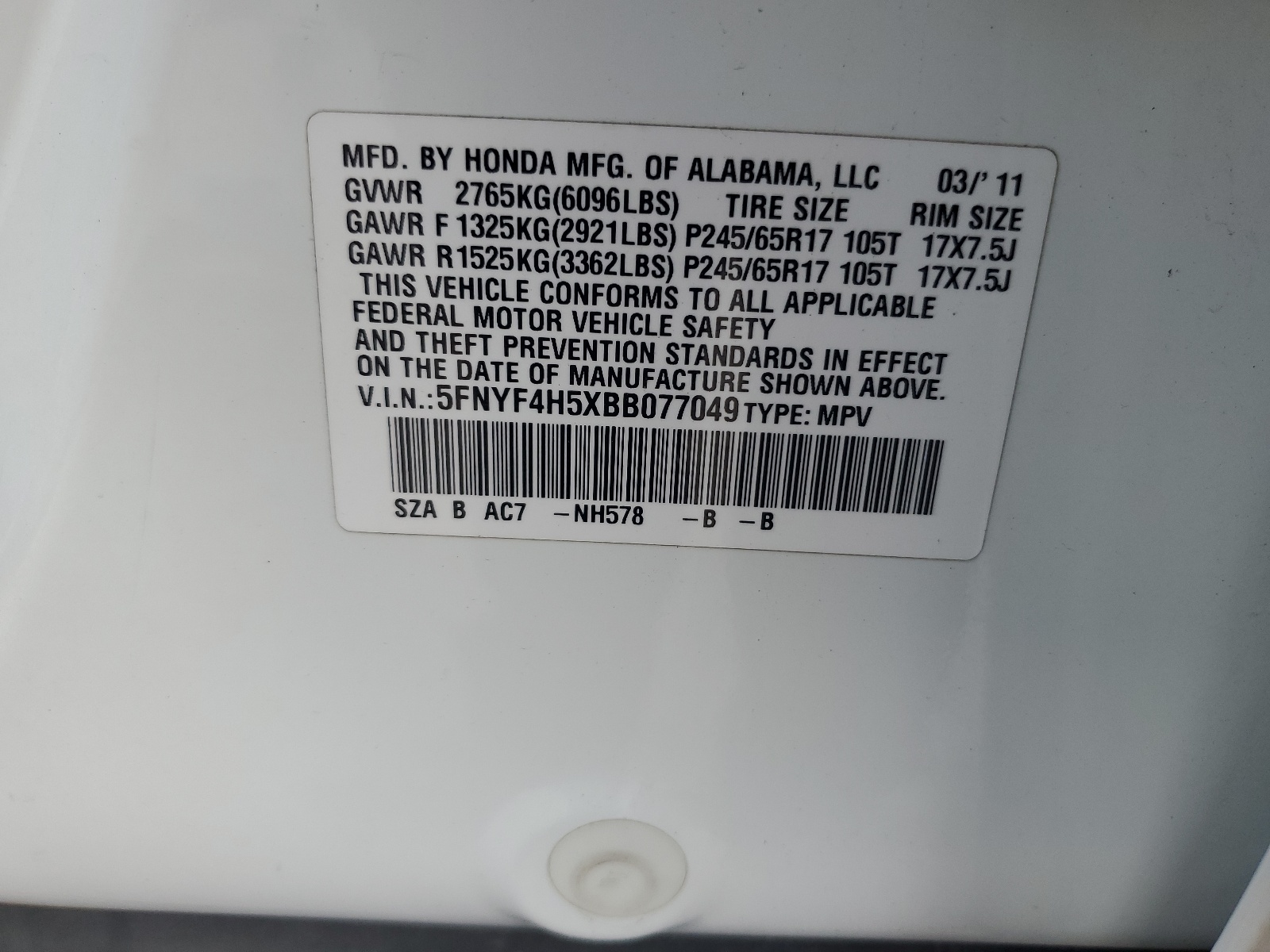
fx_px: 954
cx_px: 635
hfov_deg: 67.3
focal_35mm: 26
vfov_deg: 53.1
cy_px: 476
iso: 50
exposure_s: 1/769
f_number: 1.5
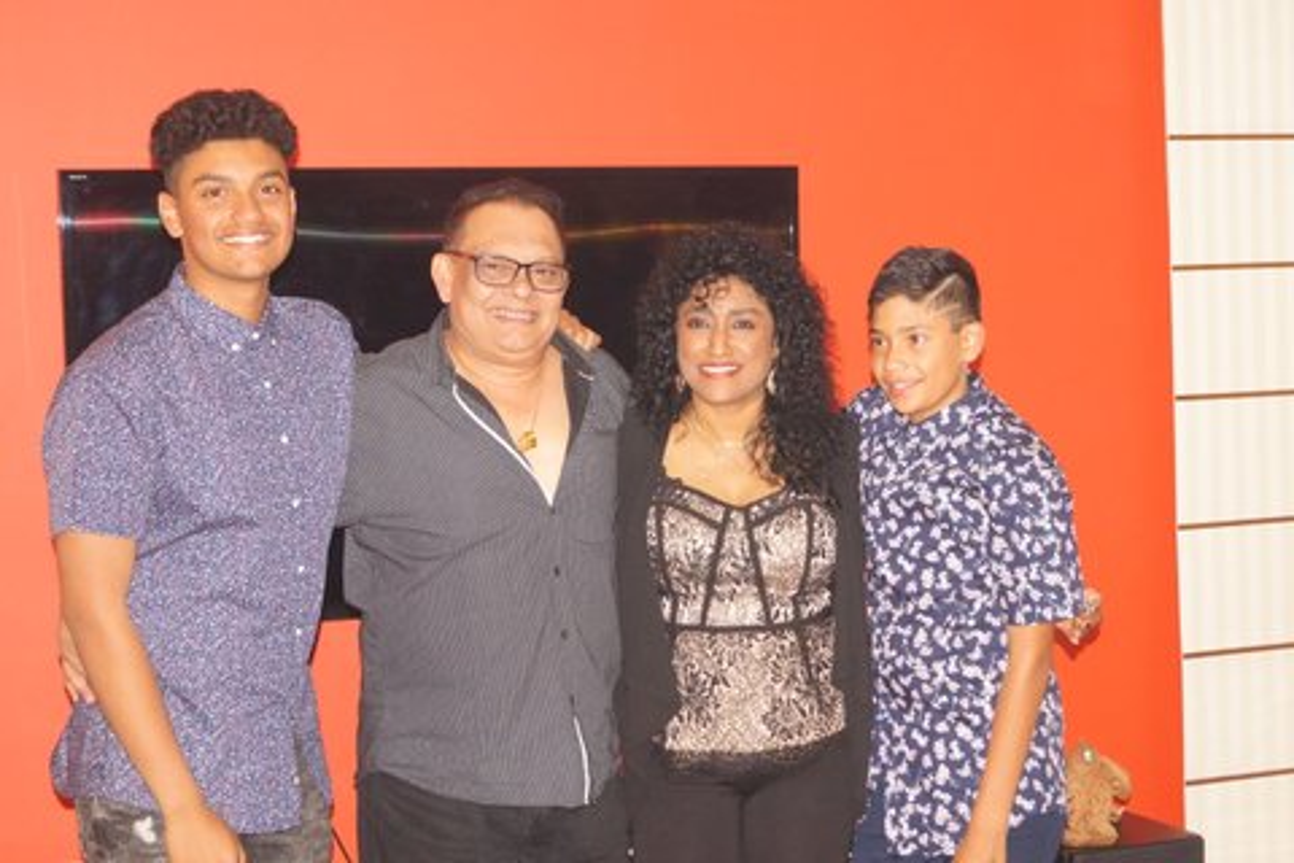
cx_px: 647
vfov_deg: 22.6
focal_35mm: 60
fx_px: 2156
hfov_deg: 33.4
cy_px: 432
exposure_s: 1/60
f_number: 5.6
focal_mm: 40
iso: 1600
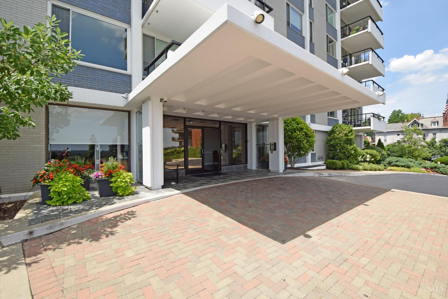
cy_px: 150
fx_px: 187
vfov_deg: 77.3
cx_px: 224
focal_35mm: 15
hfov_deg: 100.4
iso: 200
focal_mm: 10
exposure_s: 1/320
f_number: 9
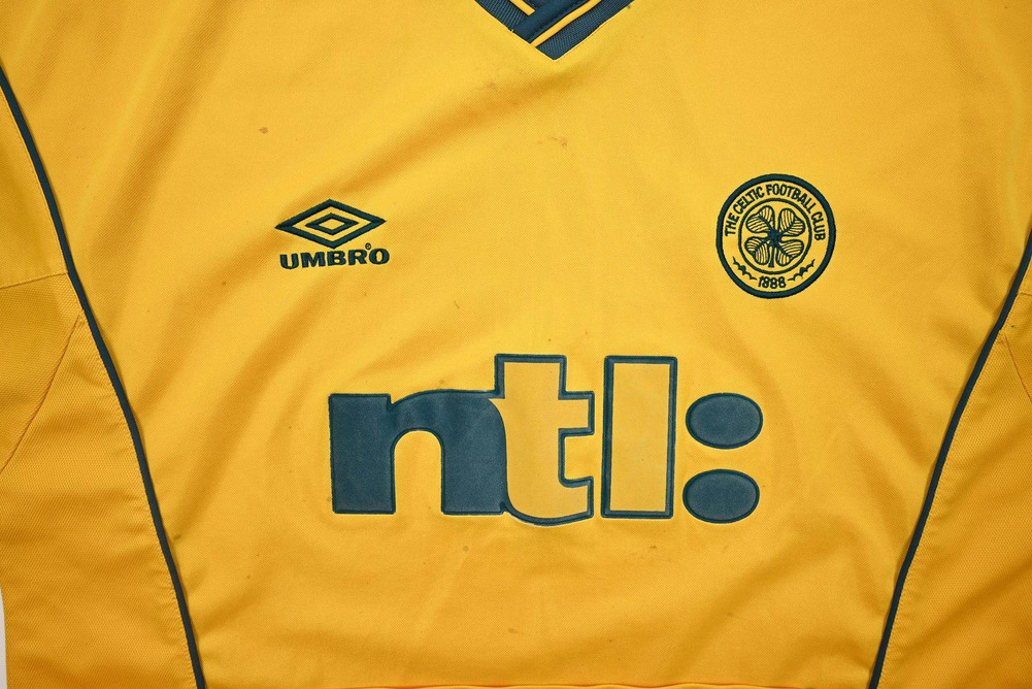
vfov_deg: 53.2
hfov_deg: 73.7
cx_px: 516
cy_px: 344
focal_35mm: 24
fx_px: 688
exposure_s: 1/125
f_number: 5.6
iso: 200
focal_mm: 24
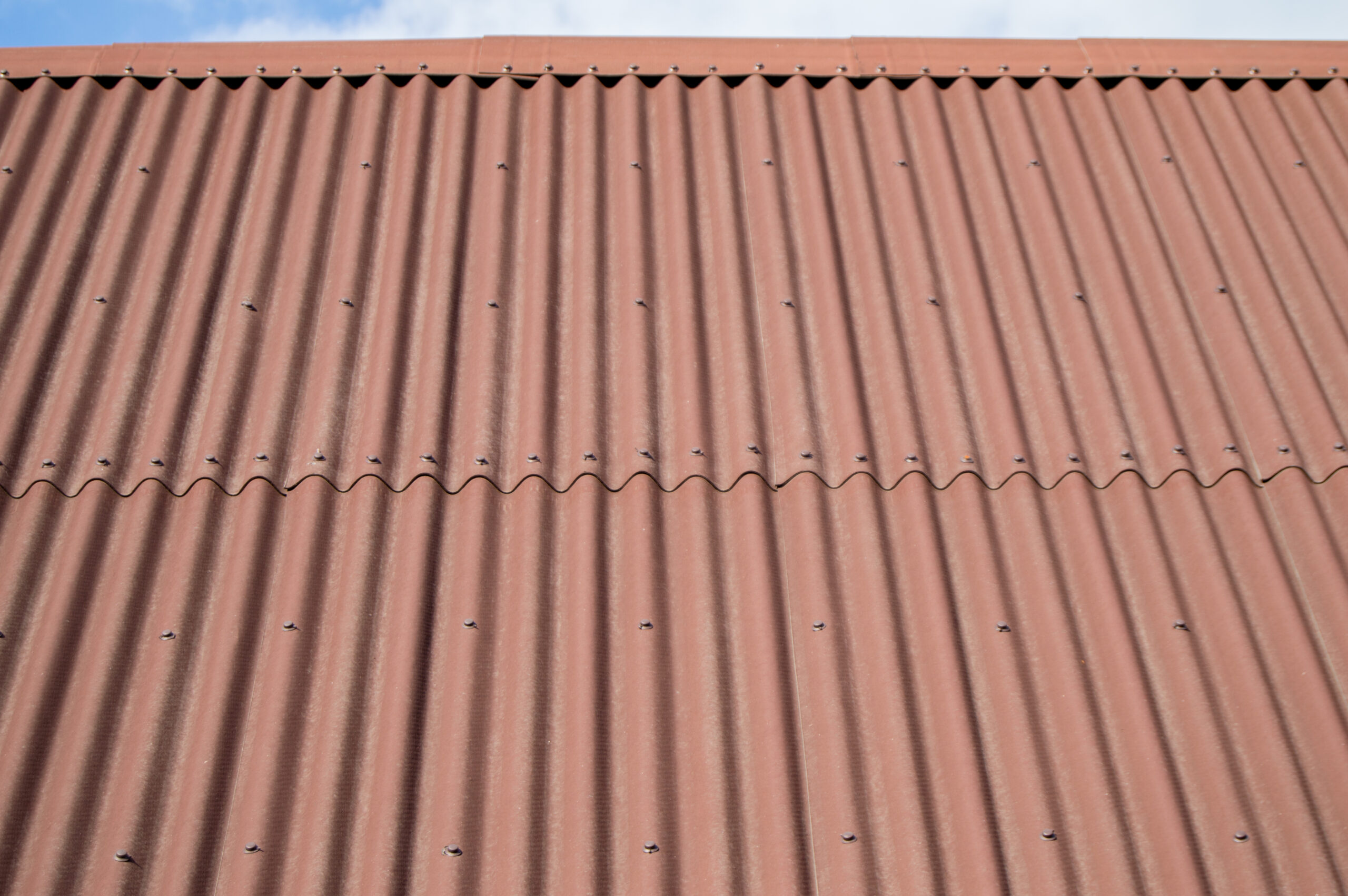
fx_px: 3086
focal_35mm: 82
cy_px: 448
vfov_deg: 16.5
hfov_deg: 24.6
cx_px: 674
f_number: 5.6
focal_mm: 55
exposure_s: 1/200
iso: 100
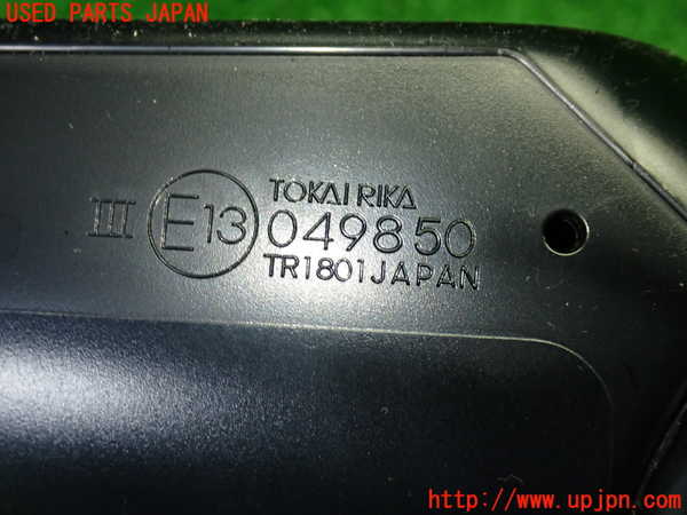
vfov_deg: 29.1
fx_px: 992
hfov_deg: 38.2
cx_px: 344
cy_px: 258
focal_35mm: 50
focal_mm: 9.01
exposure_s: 1/50
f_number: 3.2
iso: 320
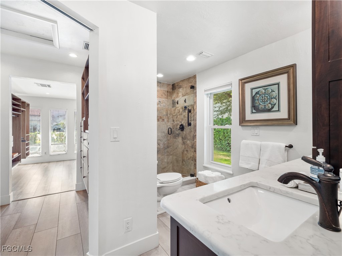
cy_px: 128
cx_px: 171
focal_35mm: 16
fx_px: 158
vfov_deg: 78.1
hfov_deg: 94.5
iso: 200
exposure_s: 1/10
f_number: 7.1
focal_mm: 8
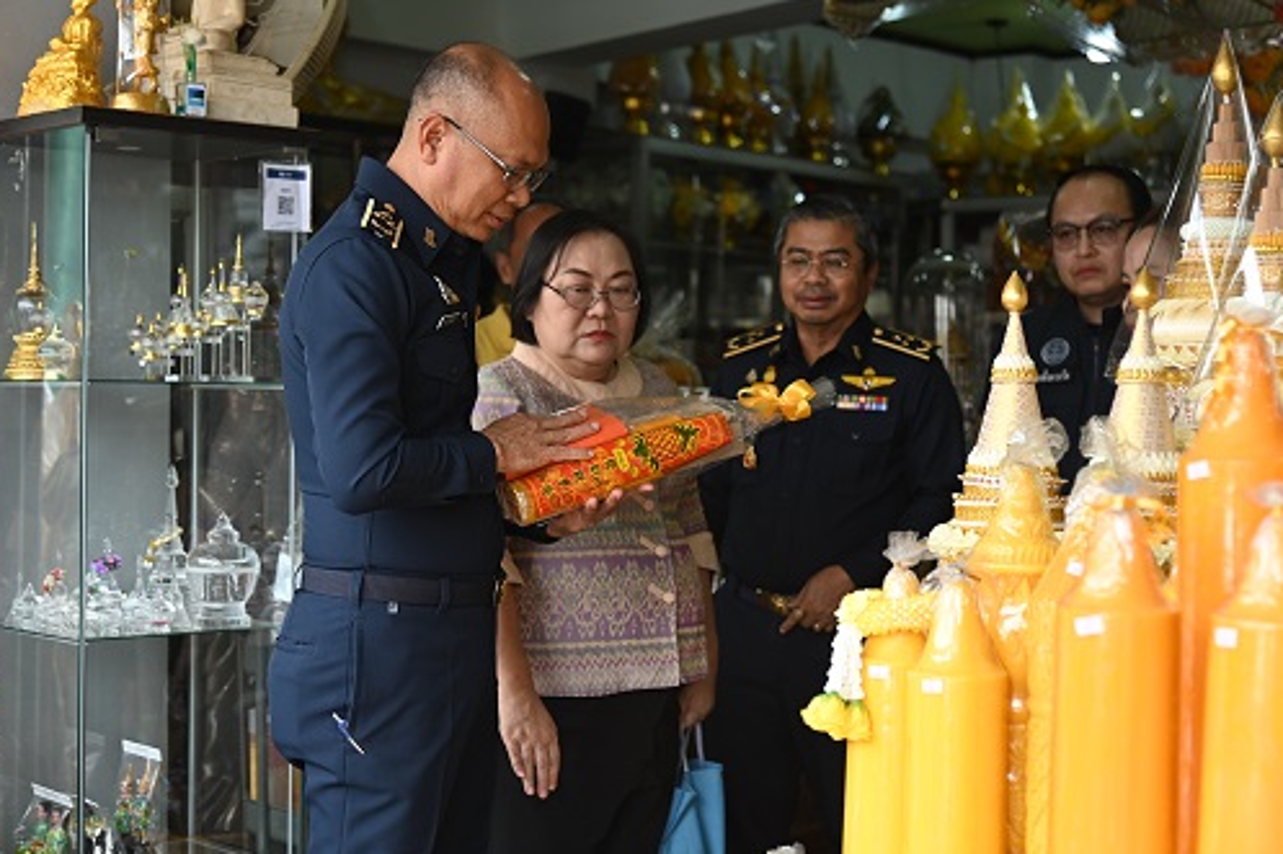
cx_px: 626
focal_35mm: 57
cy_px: 401
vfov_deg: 23.8
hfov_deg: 35.1
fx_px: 2031
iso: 250
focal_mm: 52
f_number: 4
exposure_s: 1/250
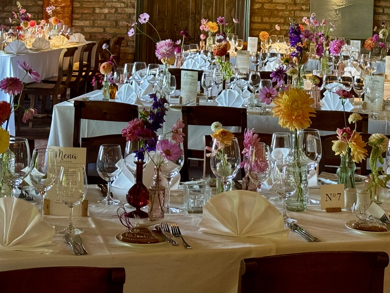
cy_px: 57
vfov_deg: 18.3
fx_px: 901
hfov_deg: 24.4
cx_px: 236
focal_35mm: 80
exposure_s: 1/59
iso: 250
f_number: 1.78
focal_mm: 6.76
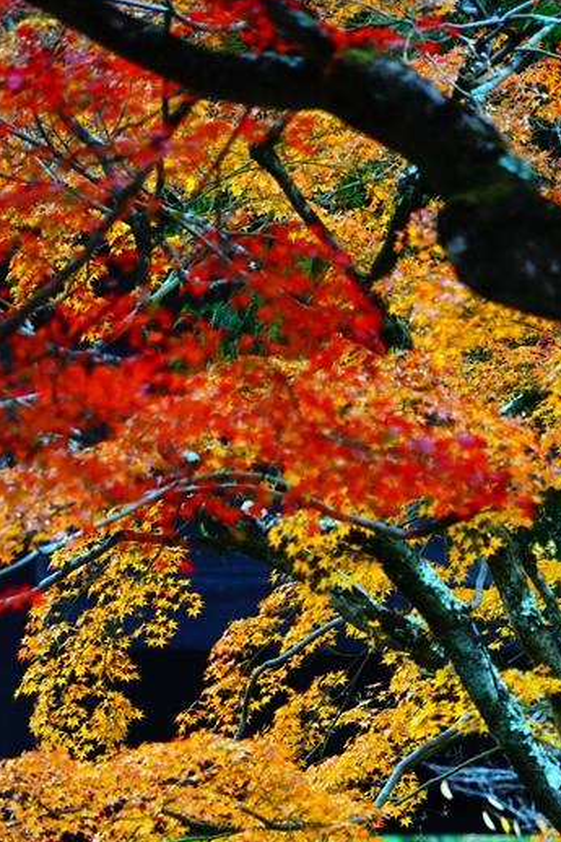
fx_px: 8677
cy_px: 558
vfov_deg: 5.6
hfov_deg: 3.7
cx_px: 328
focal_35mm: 371
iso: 2500
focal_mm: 240
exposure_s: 1/250
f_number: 6.3
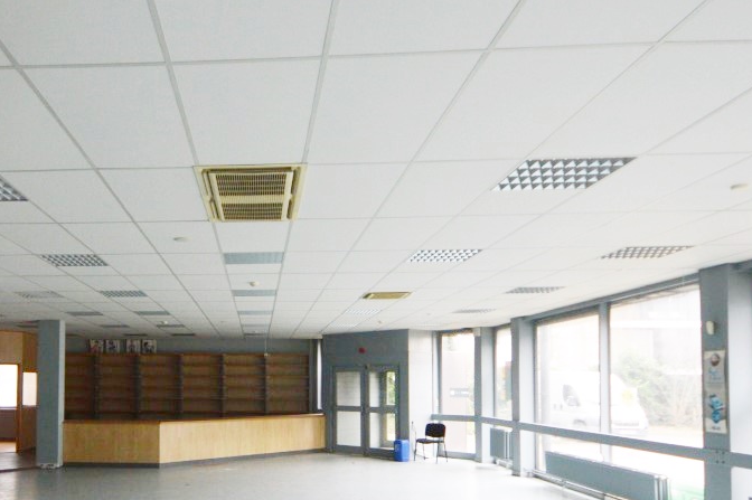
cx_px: 206
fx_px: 605
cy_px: 352
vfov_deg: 43.9
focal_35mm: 29
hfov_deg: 60.8
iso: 560
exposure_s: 1/60
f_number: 4.5
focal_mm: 8
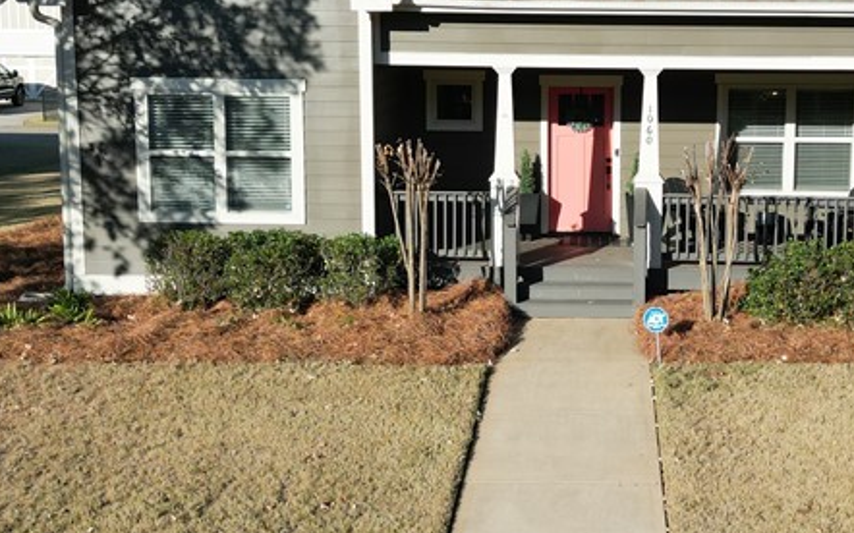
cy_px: 193
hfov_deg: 34.2
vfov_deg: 21.9
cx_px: 570
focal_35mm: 59
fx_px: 1373
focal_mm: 6.72
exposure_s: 1/3000
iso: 160
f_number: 1.7
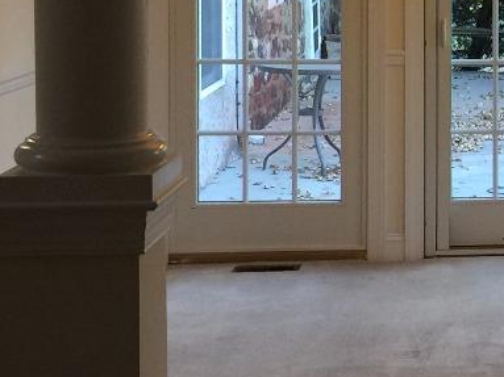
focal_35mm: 109
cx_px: 715
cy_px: 22
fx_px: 1587
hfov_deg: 16.7
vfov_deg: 13.4
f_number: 2.2
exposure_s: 1/15
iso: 40
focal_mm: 4.15
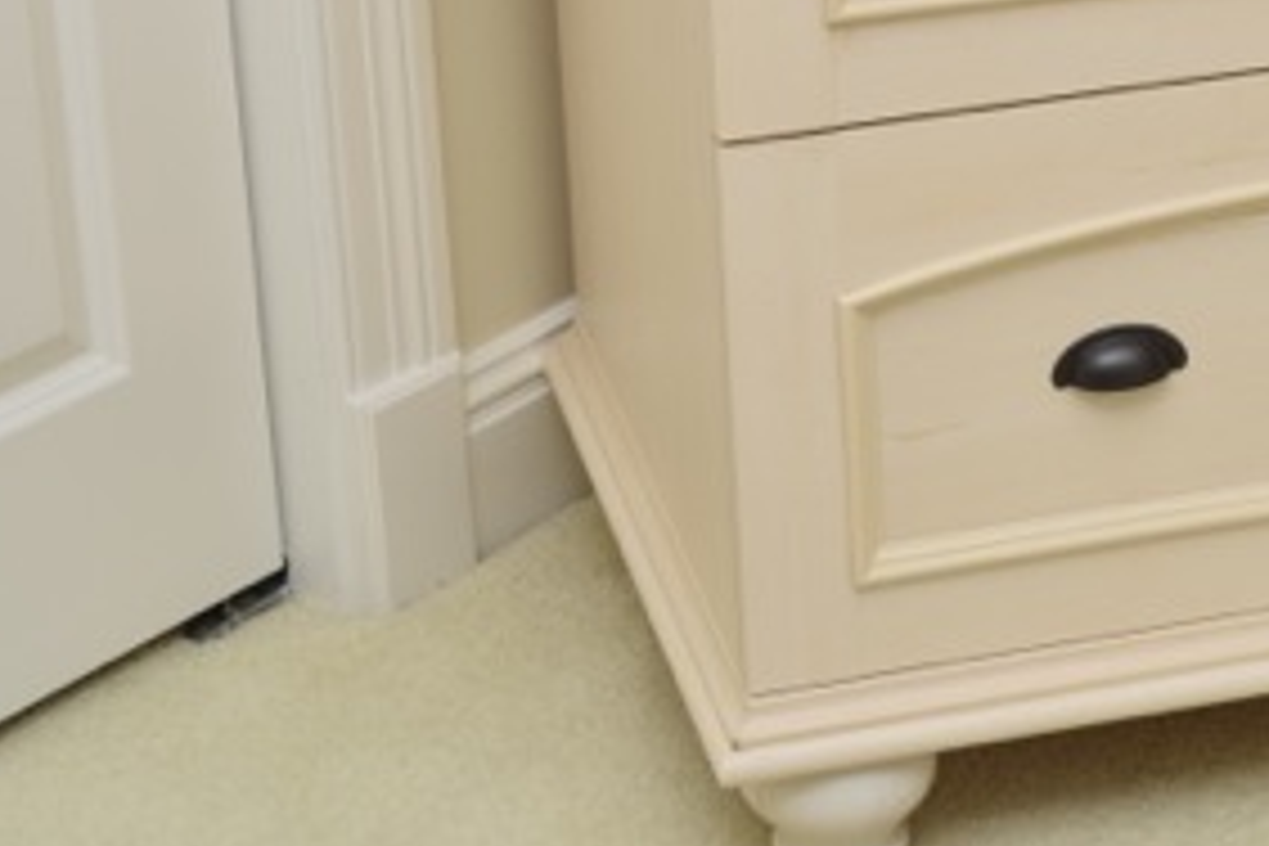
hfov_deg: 14.9
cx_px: 1210
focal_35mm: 136
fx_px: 4794
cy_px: 7
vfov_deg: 10.0
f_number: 5.6
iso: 400
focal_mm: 40
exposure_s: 1/125
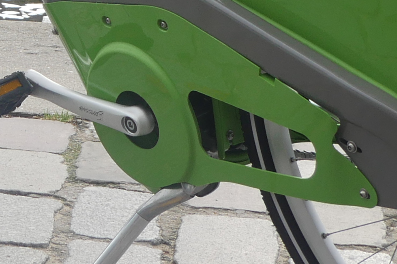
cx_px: -232
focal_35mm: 196
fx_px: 2161
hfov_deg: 10.1
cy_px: -99
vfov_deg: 6.9
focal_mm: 18
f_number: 5.6
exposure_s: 1/160
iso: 200
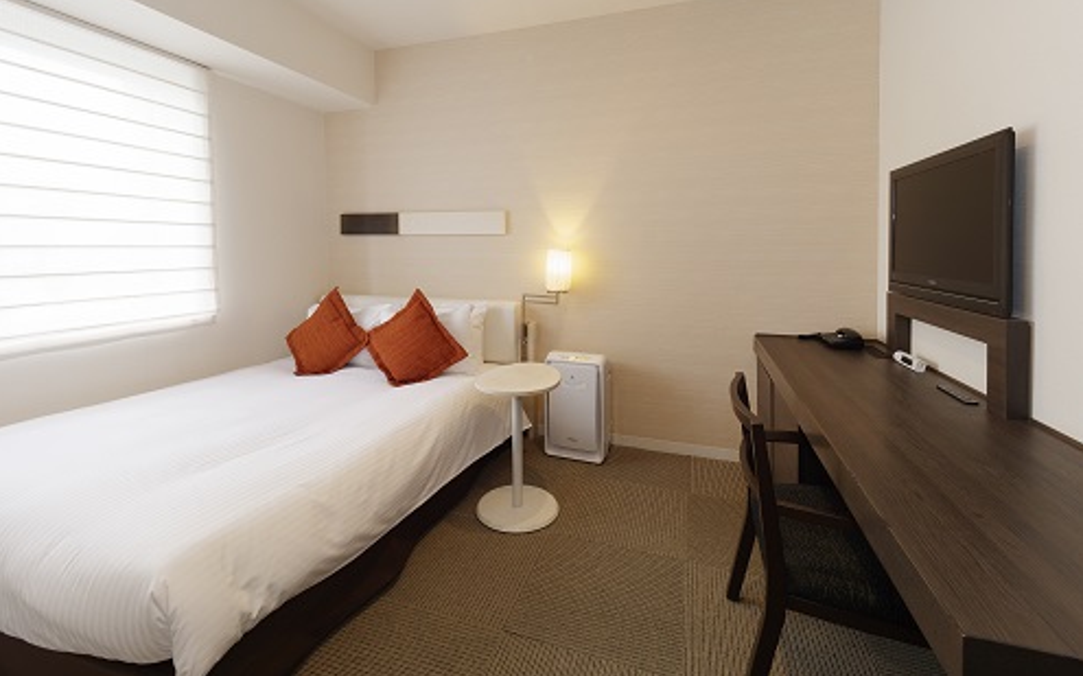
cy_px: 320
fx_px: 443
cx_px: 540
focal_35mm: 15
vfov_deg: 74.7
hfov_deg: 101.5
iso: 200
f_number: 6.3
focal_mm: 7
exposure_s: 1/4
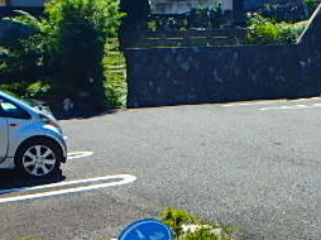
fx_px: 491
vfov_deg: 27.4
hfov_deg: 35.5
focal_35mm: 53
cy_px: 147
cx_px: 236
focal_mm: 3.7
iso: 125
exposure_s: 1/800
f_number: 3.5
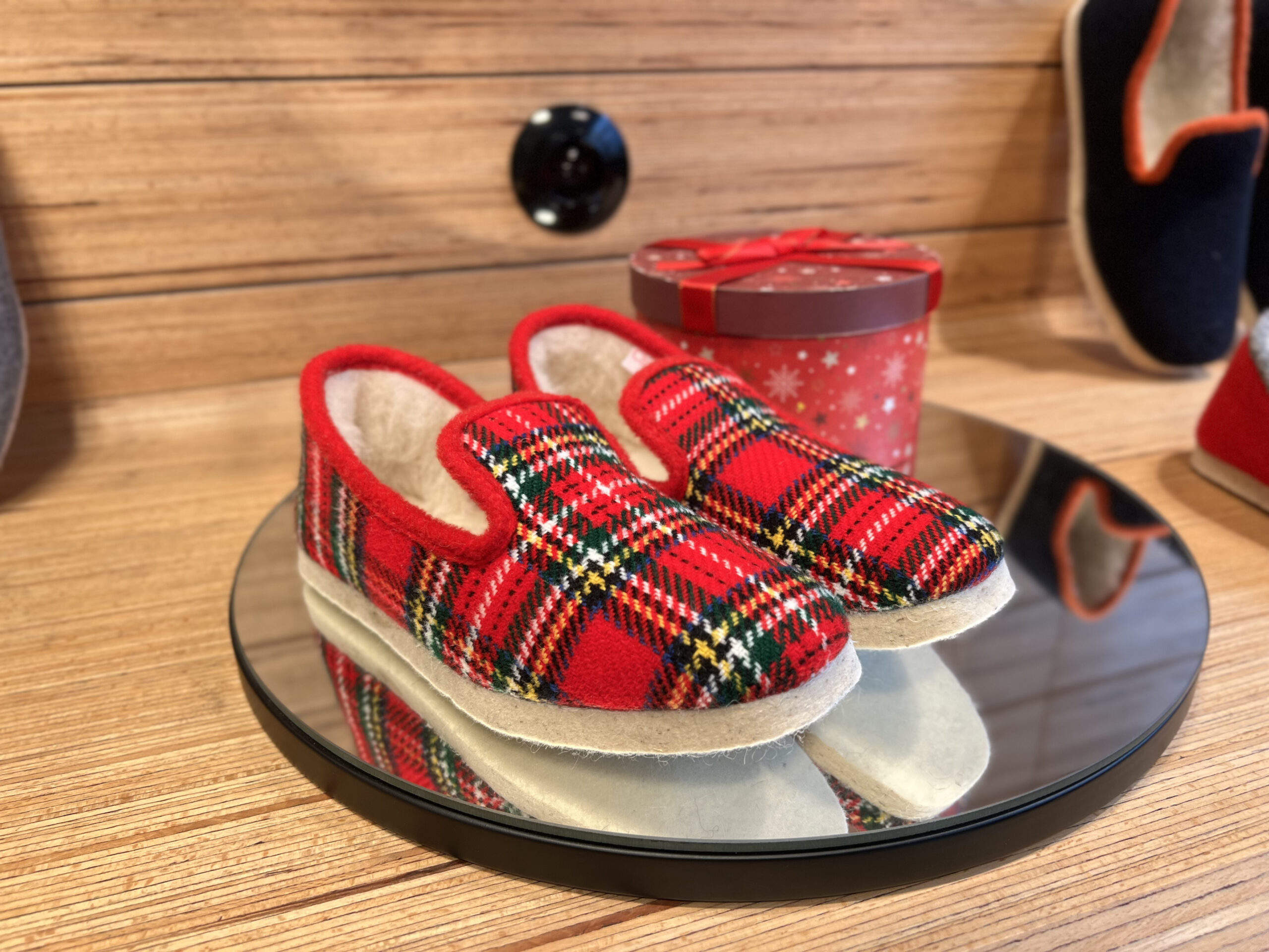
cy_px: 476
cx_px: 634
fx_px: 953
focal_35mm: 26
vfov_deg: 53.1
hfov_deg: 67.3
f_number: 1.5
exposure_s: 1/100
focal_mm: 5.7
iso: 50
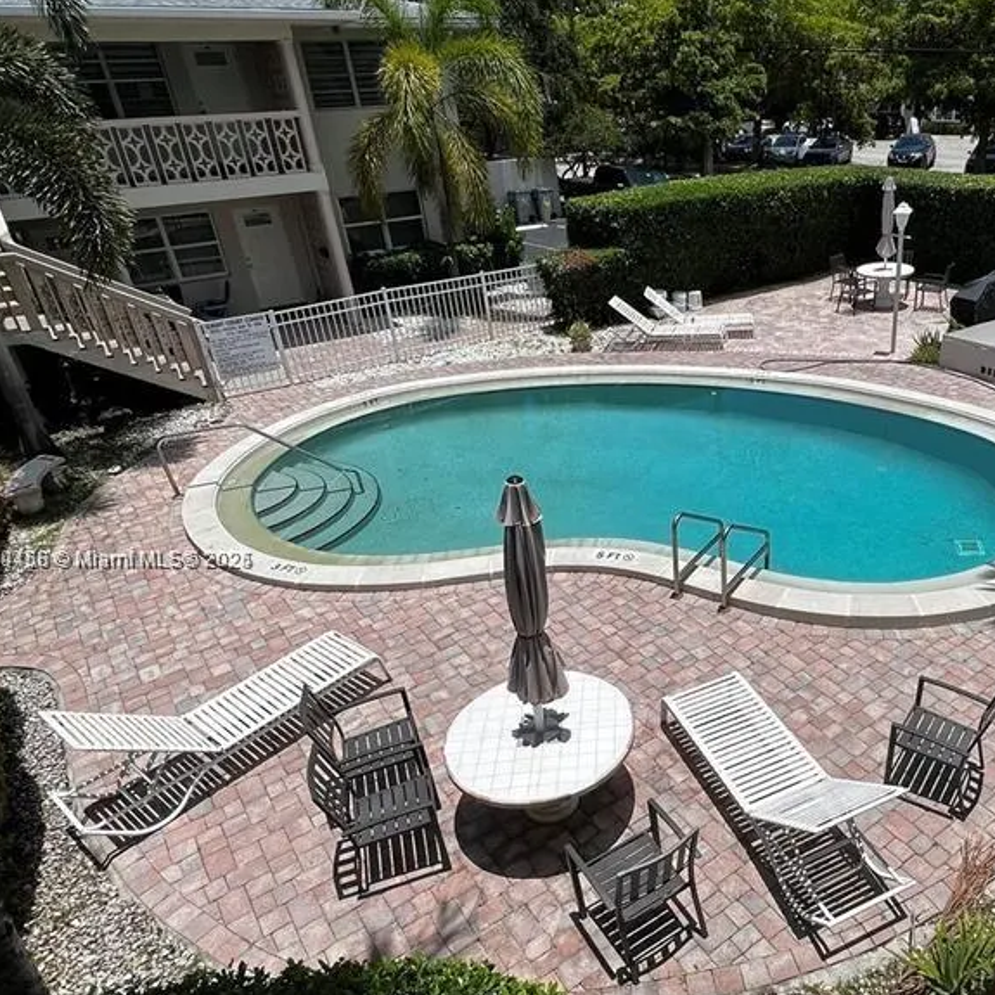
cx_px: 713
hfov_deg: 62.3
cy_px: 561
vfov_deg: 64.8
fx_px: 780
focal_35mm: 24
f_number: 1.8
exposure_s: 1/4065
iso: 32
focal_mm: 1.57
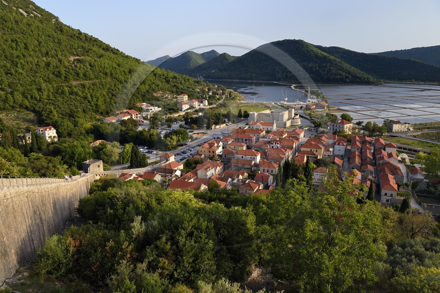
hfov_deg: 73.8
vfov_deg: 53.1
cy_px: 146
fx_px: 293
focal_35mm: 24
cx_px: 220
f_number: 11
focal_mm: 24
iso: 200
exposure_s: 1/100
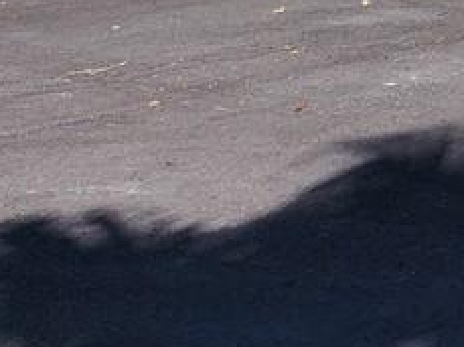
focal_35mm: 161
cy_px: -556
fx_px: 2155
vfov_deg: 8.3
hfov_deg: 10.5
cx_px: 1129
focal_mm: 6.4
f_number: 1.8
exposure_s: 1/1265
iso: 12
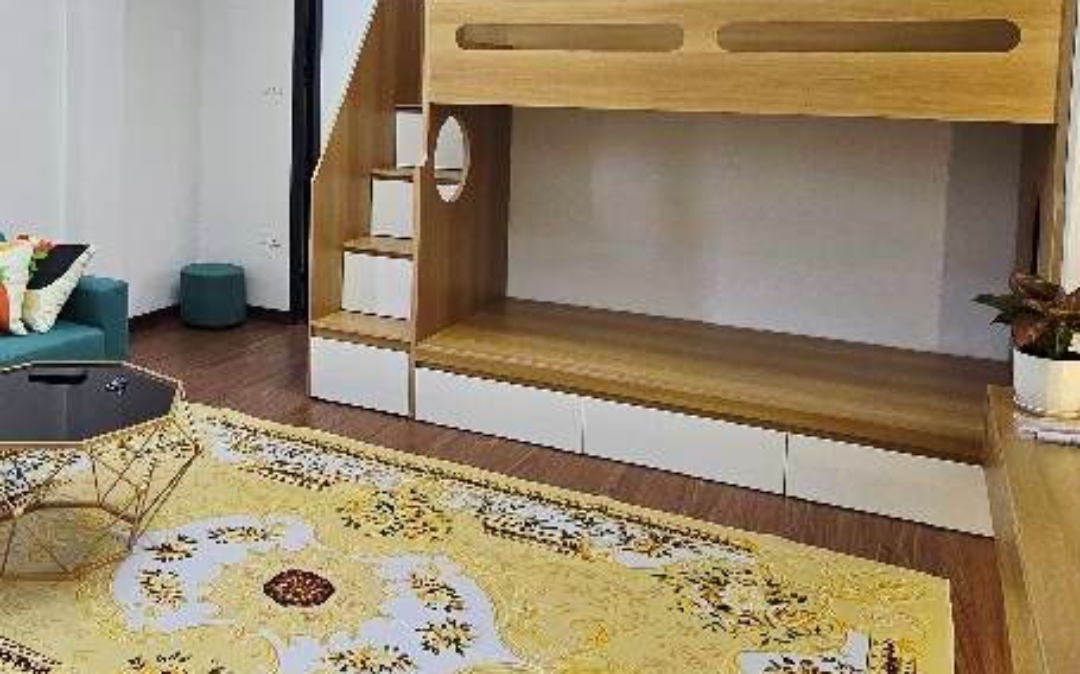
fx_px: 912
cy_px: 145
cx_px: 342
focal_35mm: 31
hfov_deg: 59.5
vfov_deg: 39.1
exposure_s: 1/50.3
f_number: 2.2
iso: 64
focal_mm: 2.2
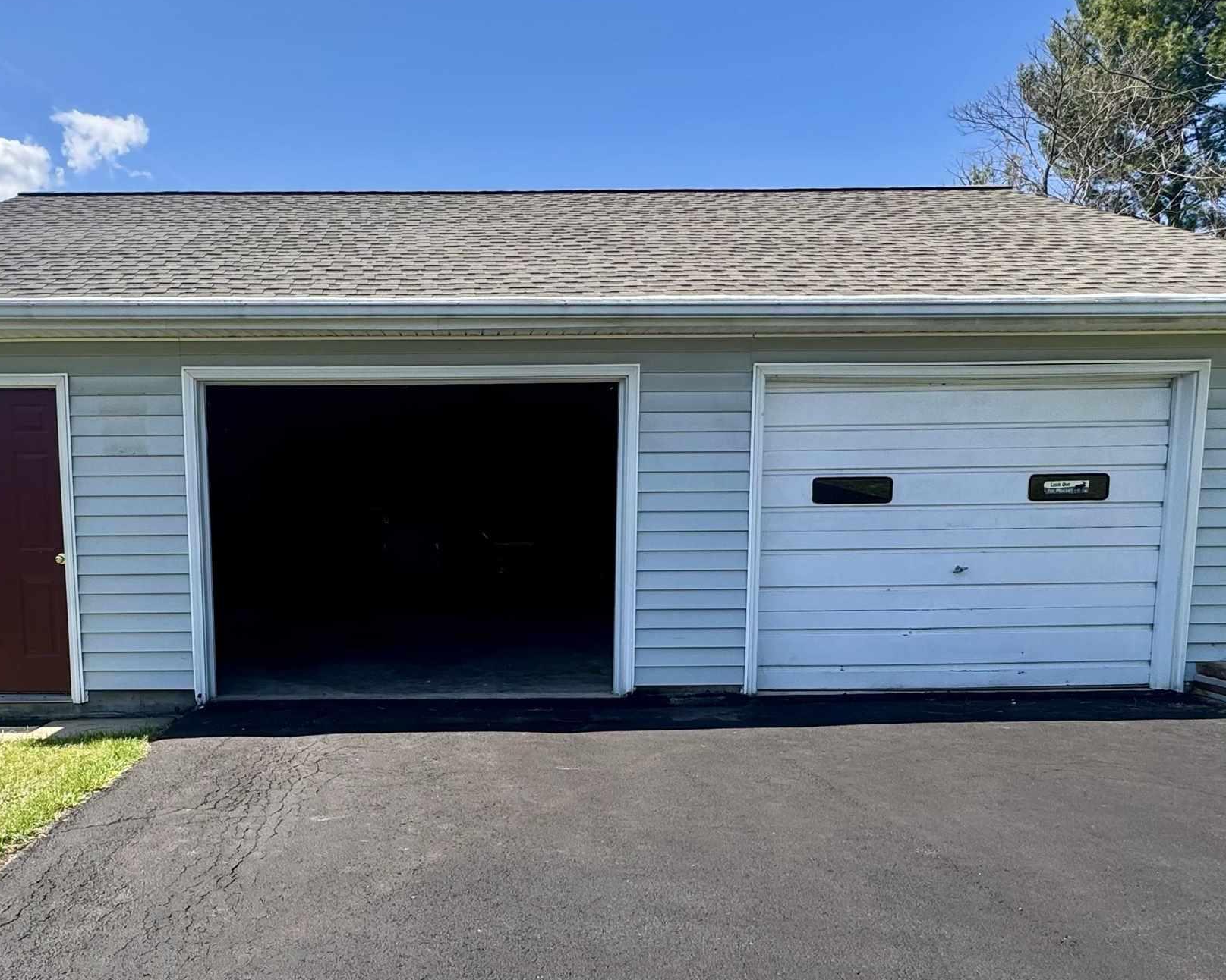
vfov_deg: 54.6
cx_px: 455
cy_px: 573
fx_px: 943
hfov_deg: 65.0
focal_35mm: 26
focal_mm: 2.22
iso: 40
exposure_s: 1/652
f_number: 2.2
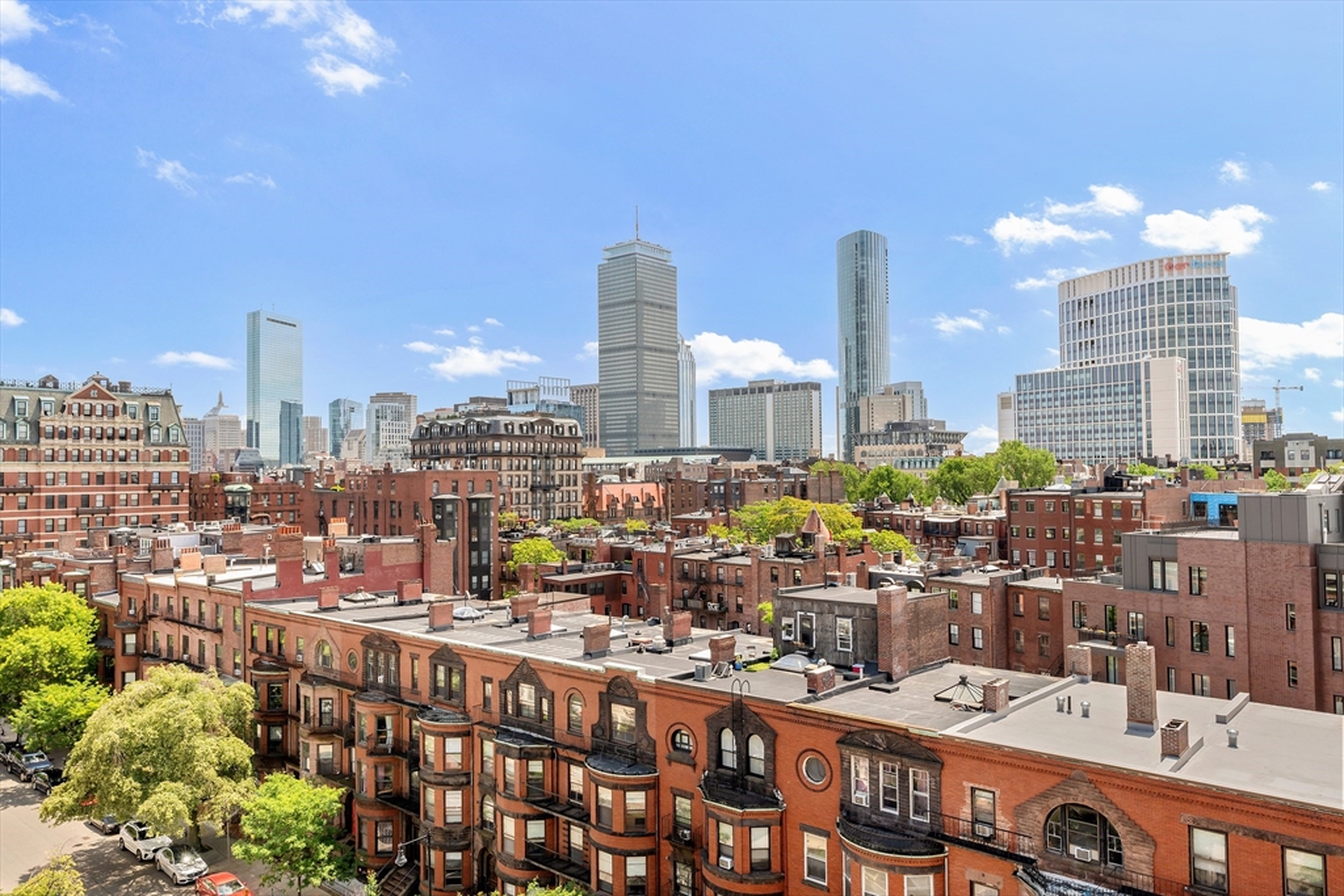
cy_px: 448
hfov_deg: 73.7
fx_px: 896
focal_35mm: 24
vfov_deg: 53.1
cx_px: 672
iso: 320
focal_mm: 24
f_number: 9
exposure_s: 1/160
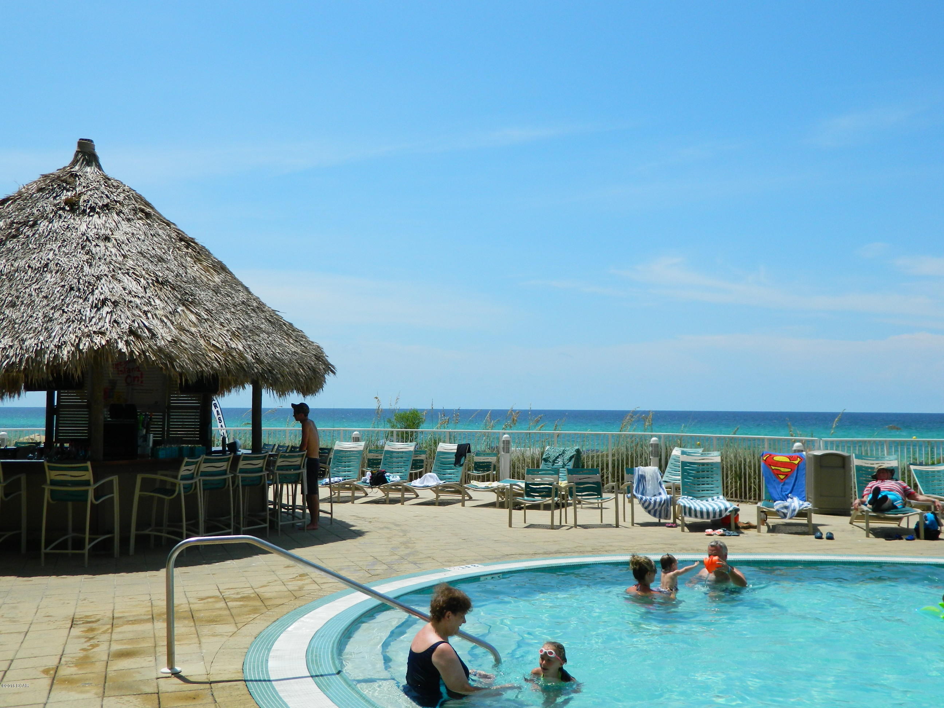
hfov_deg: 52.6
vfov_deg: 40.7
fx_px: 954
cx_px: 472
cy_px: 354
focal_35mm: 35
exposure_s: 1/250
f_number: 9.4
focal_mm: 6.2
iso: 80
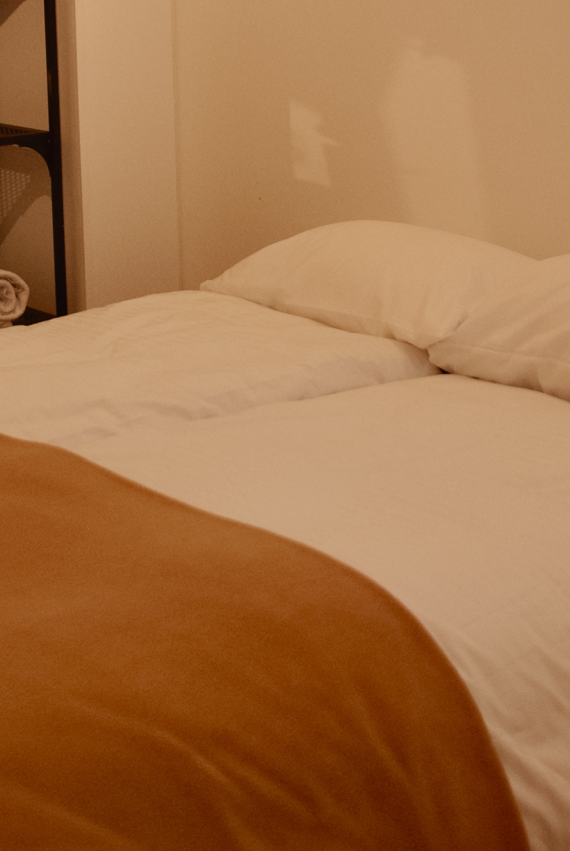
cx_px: 270
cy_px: -2
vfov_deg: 27.2
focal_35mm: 70
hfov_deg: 19.5
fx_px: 1658
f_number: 5.6
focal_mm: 22
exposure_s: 1/180
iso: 1000
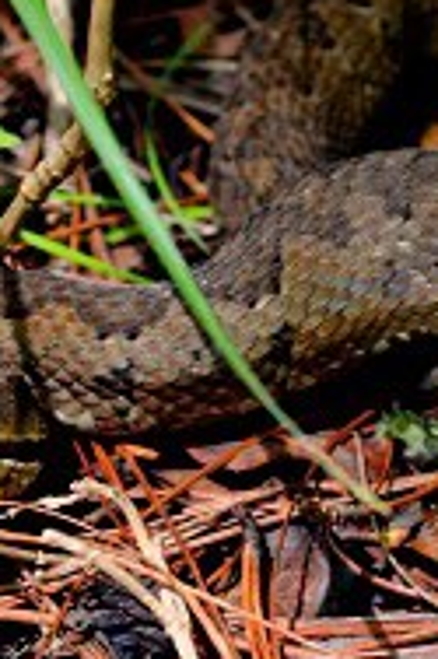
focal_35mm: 216
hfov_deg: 6.3
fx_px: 3955
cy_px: 284
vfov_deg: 9.5
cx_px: 340
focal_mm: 55
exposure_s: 1/60
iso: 400
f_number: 5.6
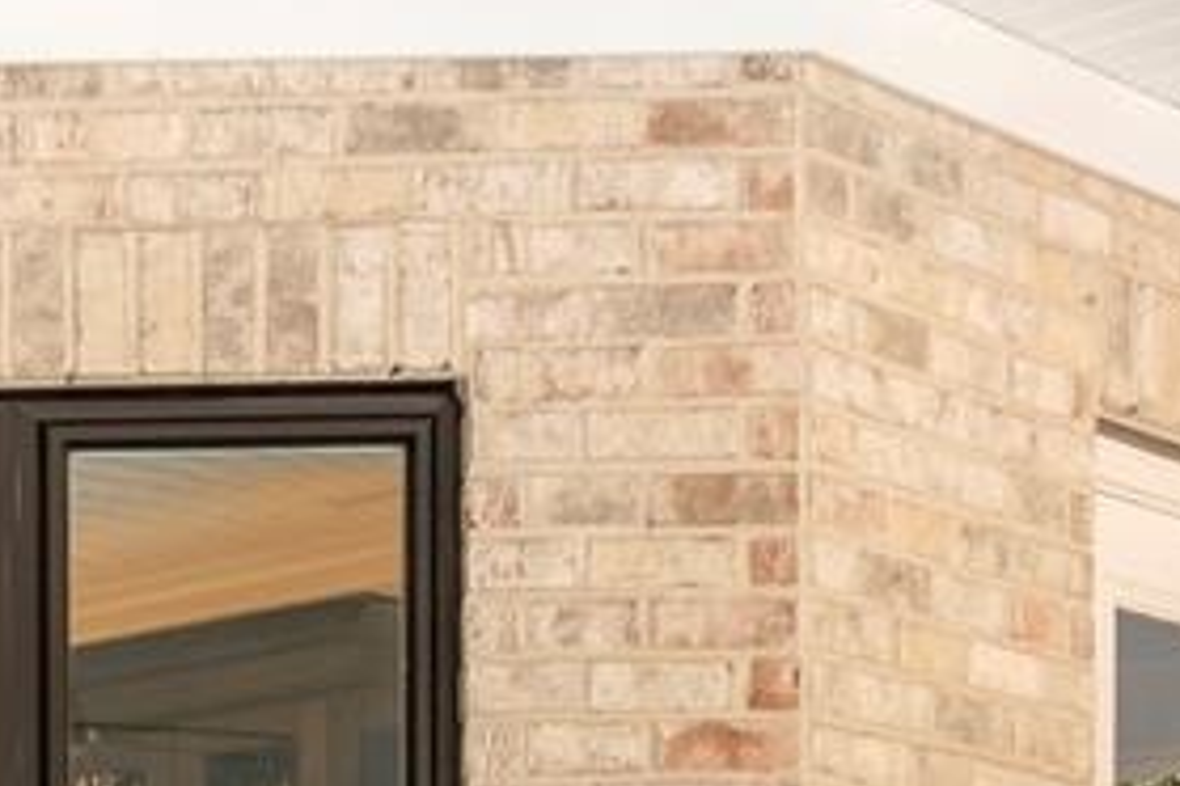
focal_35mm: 120
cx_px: -419
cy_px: 1500
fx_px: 3947
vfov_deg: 10.6
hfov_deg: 16.0
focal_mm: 17.5
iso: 320
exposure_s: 1/250
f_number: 4
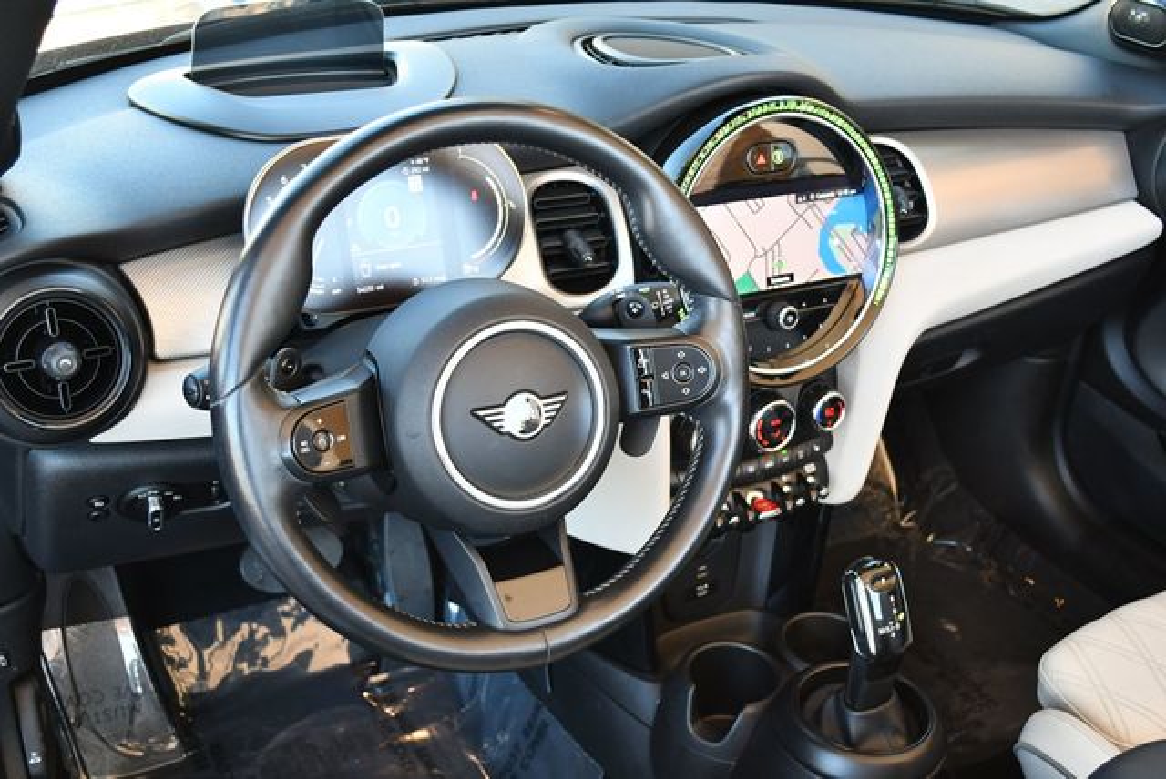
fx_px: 1426
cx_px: 583
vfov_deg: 30.6
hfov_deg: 44.5
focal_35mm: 44
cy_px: 390
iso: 800
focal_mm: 22
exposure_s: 1/200
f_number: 3.8
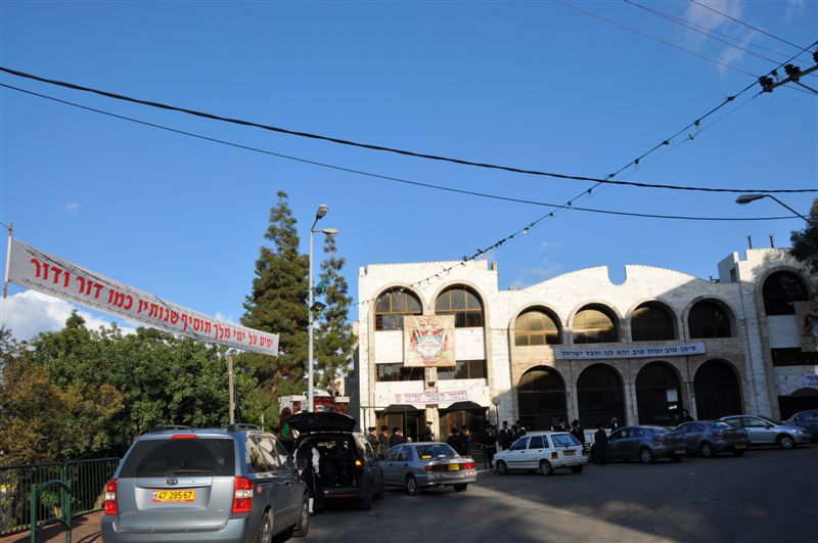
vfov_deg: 39.9
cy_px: 272
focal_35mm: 33
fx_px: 749
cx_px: 409
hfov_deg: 57.3
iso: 200
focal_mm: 22
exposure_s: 1/400
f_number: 10
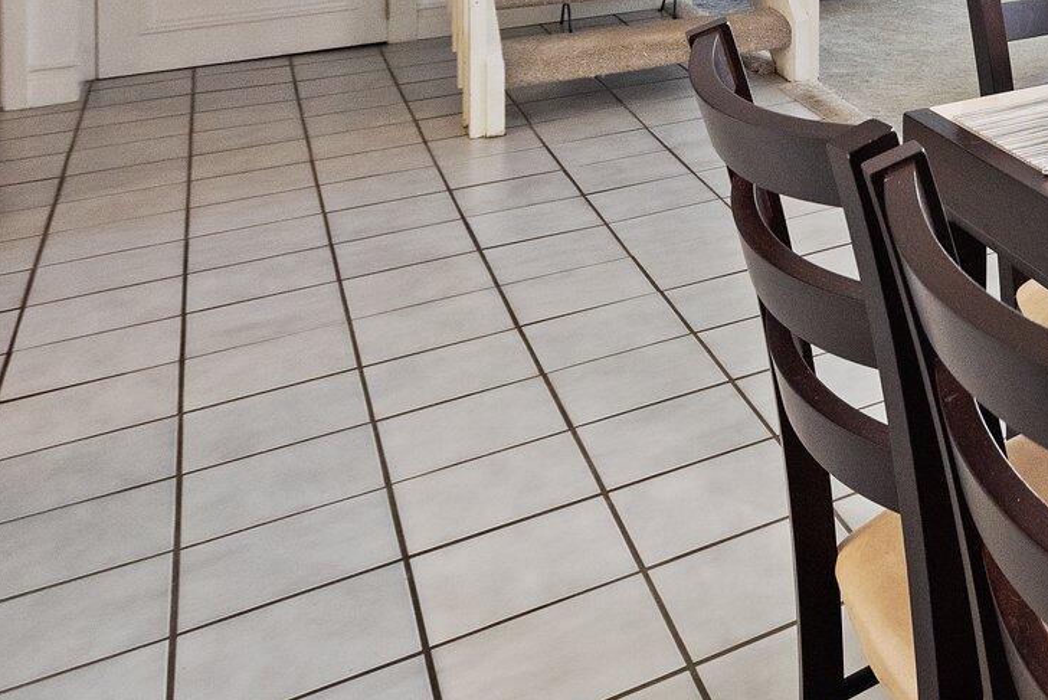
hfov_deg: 32.8
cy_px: -263
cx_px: 1355
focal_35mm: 45
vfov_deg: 25.0
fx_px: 1310
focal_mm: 16
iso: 640
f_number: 8
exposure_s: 1/15
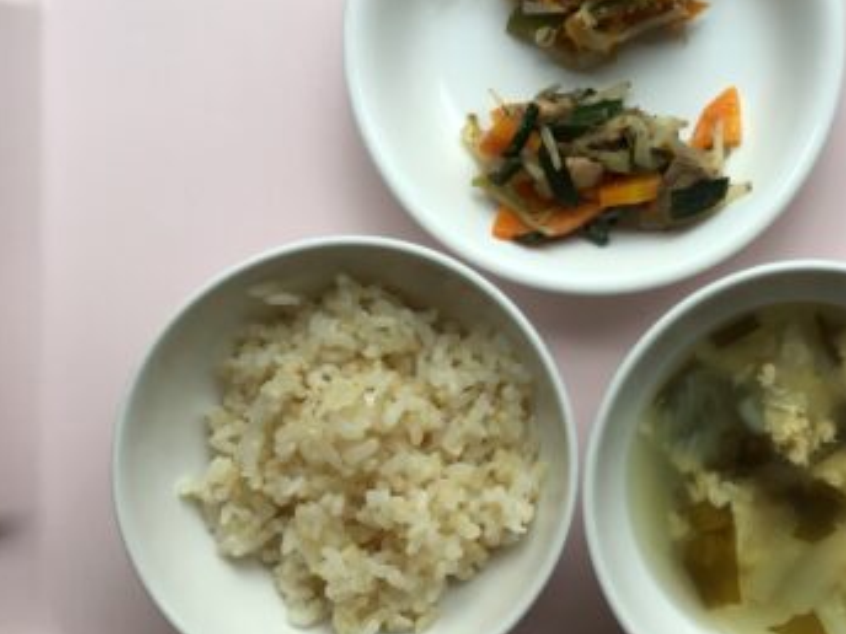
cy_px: 254
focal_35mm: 45
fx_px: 1100
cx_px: 603
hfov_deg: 41.2
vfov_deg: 32.1
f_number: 2.4
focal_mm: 3.3
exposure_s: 1/60
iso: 32
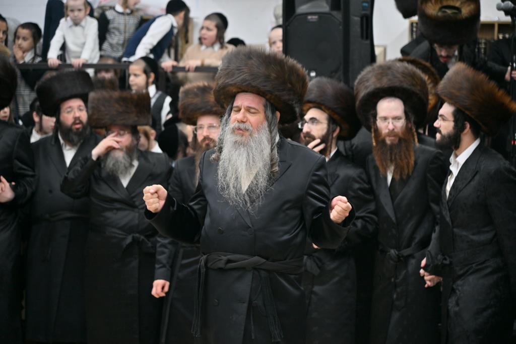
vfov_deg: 11.4
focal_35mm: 120
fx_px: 1720
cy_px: 172
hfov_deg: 17.1
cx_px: 258
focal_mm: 120
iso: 400
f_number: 4
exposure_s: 1/200
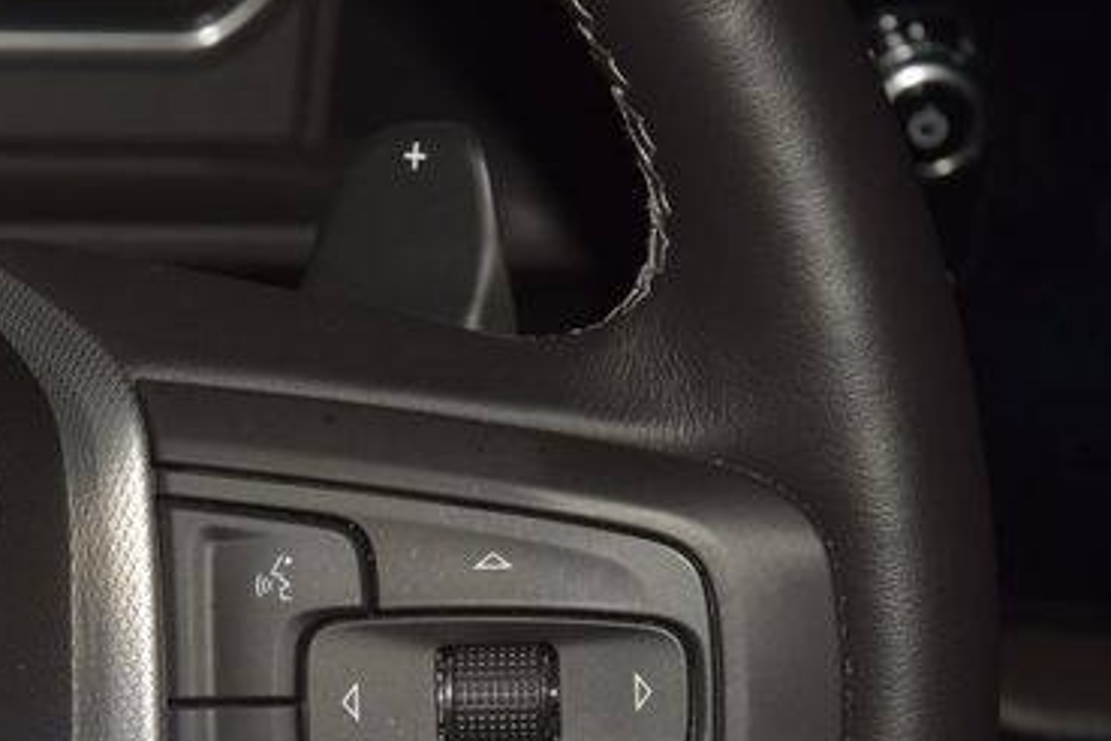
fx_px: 5616
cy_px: 637
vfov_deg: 7.5
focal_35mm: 182
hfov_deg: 11.3
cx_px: 391
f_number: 8
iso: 100
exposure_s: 1/125
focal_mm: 70
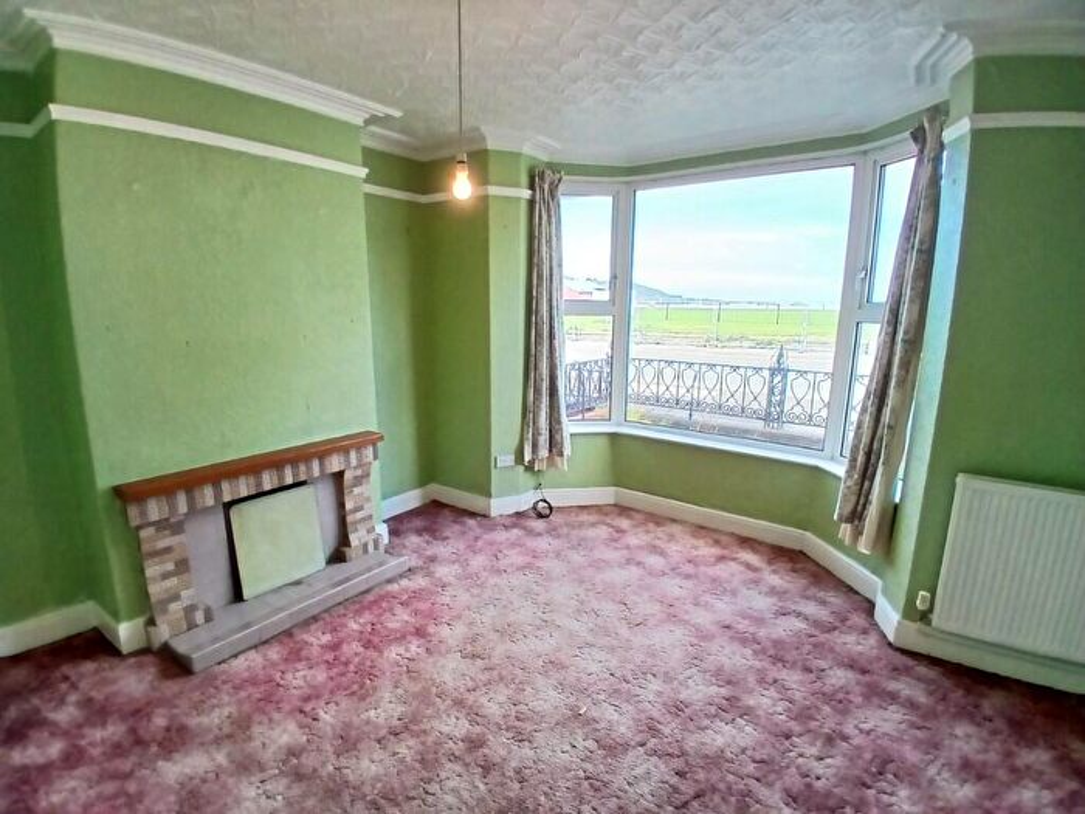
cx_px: 542
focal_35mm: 17
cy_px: 407
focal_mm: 1.4
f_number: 2.2
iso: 100
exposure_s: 1/100
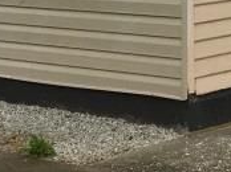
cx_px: 451
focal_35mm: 171
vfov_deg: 8.4
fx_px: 1140
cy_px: -122
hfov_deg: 10.7
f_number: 2.2
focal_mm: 4.15
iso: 25
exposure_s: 1/553
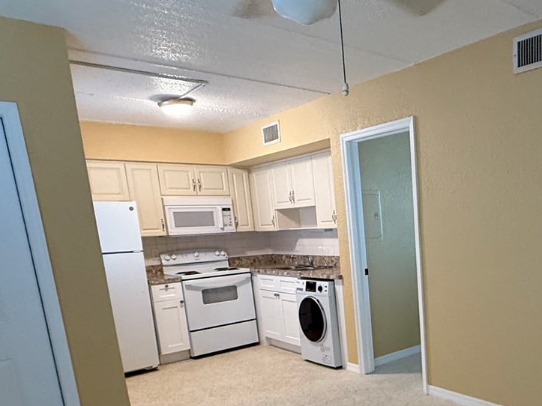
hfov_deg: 54.6
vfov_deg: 43.7
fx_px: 485
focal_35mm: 31
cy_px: 314
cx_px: 429
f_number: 2.2
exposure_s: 1/60
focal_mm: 2.22
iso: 250
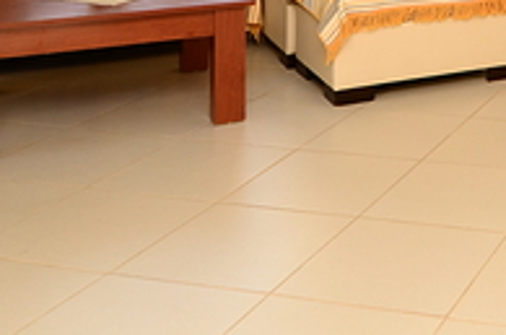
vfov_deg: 17.4
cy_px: -218
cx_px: 616
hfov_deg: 26.6
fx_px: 939
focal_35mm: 67
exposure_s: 1/160
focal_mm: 12
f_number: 5.6
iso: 200
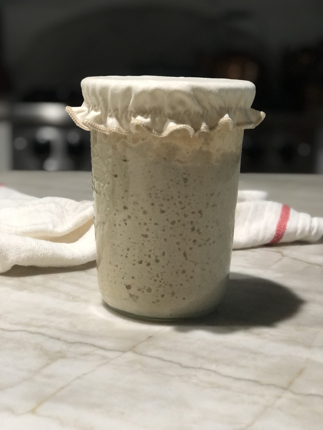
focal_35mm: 57
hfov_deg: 25.7
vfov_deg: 33.8
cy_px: 215
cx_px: 162
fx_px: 709
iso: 200
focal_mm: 6.6
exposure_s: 1/30
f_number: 2.8
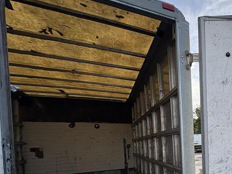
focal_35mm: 29
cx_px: 231
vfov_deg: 45.2
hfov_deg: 50.3
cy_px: 144
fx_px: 194
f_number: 2.2
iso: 40
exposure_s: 1/615
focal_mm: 2.22
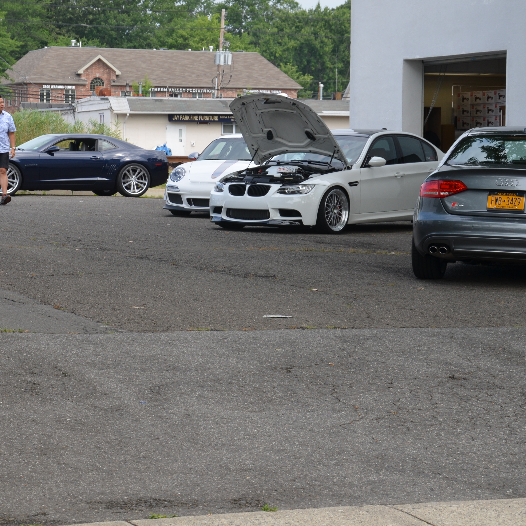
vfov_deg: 14.8
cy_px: 223
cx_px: 227
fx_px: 2029
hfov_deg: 14.8
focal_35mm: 118
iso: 200
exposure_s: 1/250
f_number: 8
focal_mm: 52
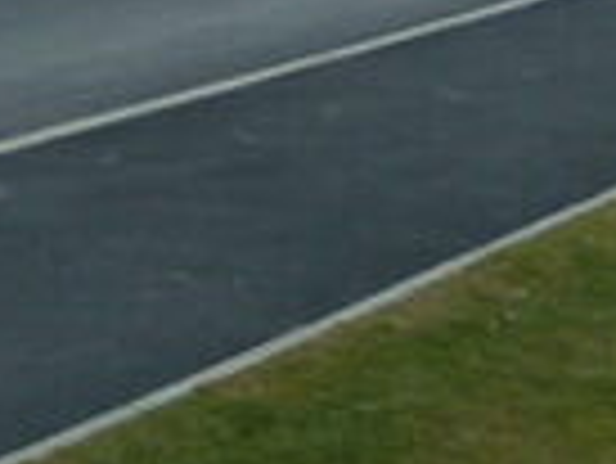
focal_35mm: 128
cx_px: -710
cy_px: -678
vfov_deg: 10.0
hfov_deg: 12.9
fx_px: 2280
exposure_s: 1/200
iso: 80
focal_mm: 4.1
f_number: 3.3
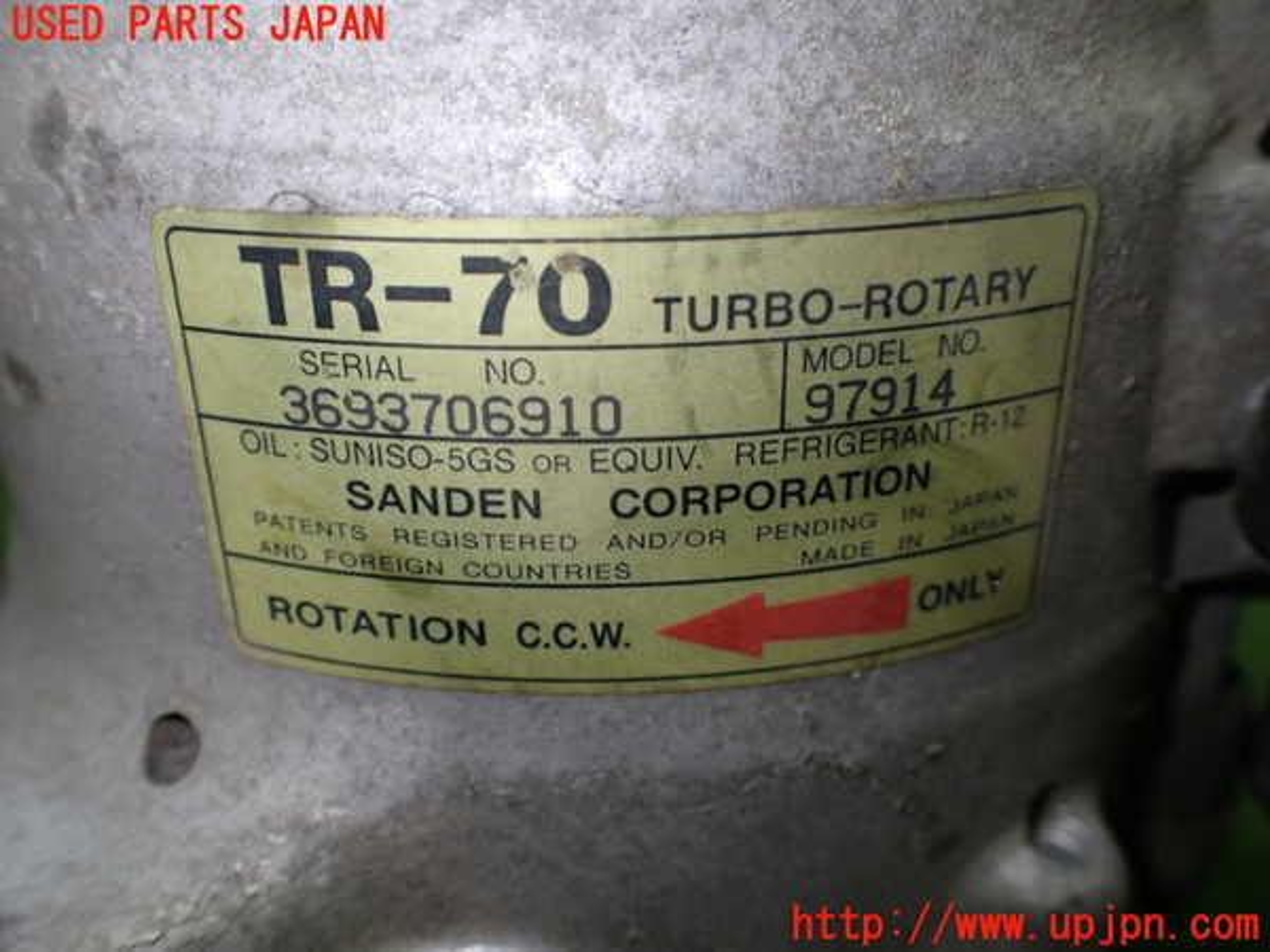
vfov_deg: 46.8
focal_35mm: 30
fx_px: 1101
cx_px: 635
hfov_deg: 60.0
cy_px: 476
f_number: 2.3
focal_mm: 5.4
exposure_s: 1/125
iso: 200
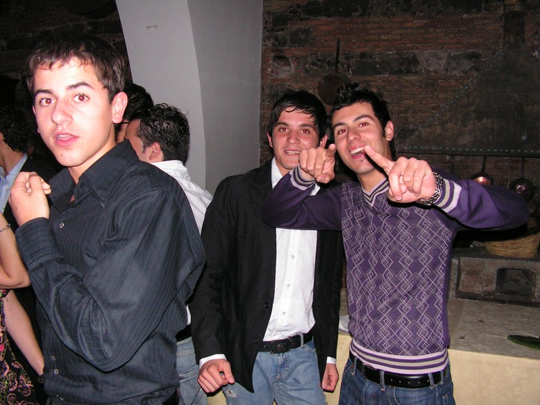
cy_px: 202
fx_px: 562
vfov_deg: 39.7
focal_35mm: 36
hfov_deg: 51.4
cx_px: 270
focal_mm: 6
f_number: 3.2
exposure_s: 1/40
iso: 200
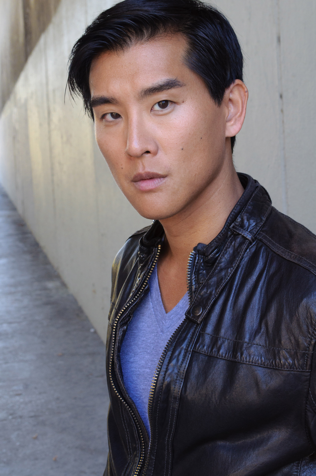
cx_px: 158
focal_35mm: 72
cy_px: 238
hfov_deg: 18.9
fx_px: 950
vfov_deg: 28.1
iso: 640
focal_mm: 48
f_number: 11
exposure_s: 1/30
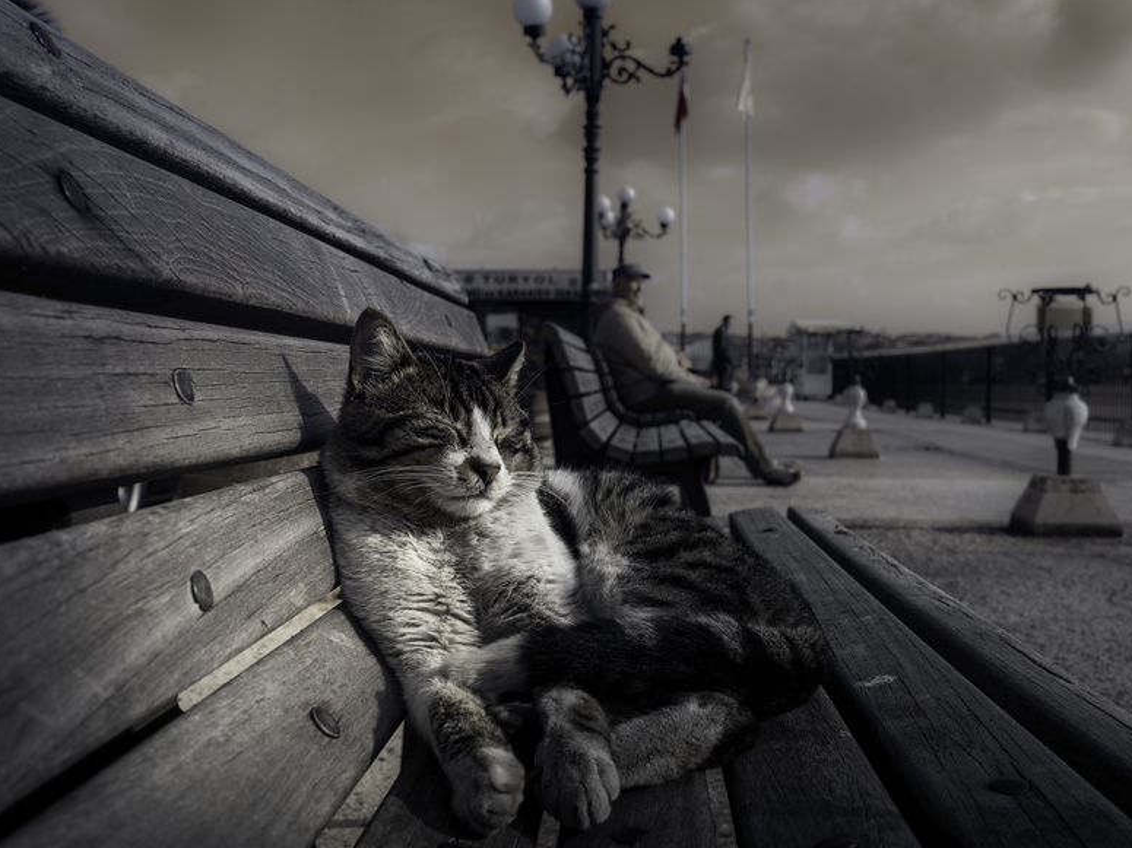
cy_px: 389
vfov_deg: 39.6
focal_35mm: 36
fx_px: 1177
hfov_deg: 51.3
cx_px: 630
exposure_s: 1/250
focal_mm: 29
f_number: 8
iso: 50
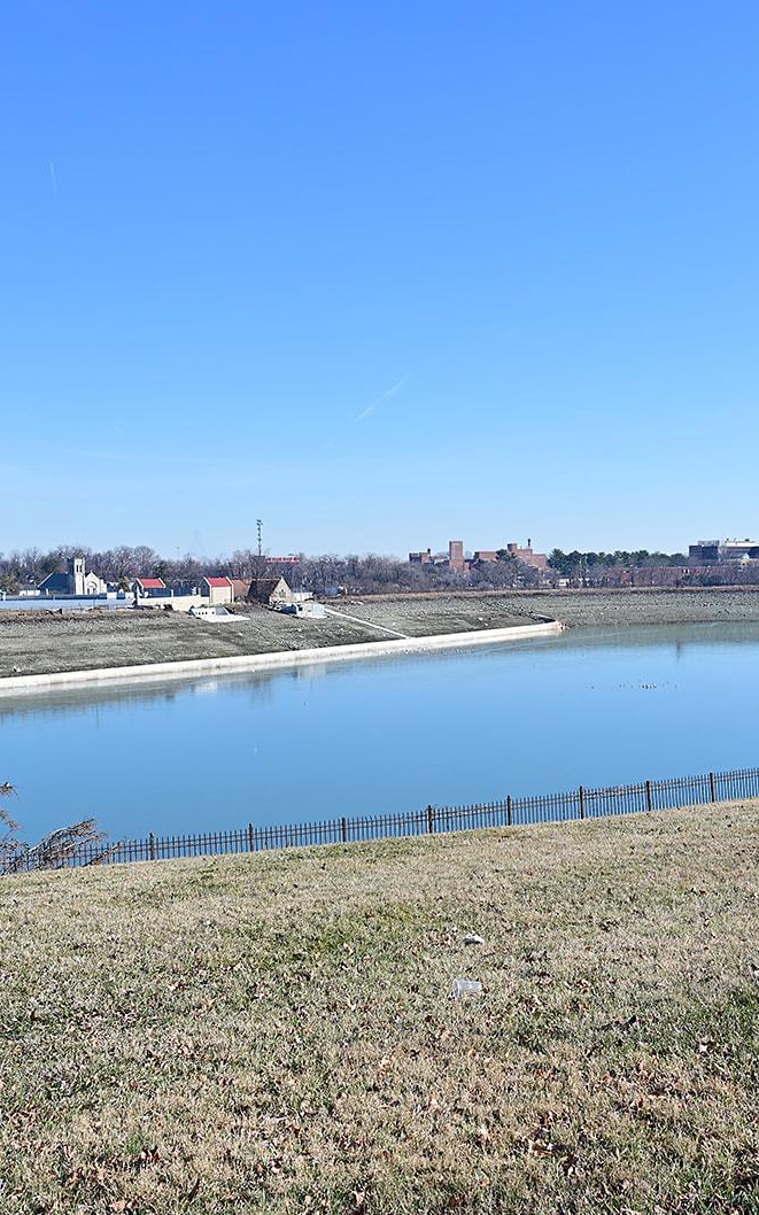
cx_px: 456
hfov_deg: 33.7
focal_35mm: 38
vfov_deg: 51.8
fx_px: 1250
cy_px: 607
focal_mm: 24.5
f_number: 5
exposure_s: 1/500
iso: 100
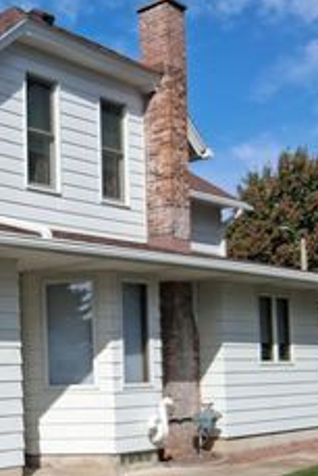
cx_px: -96
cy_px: 367
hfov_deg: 20.9
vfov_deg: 33.1
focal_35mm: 59
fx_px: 781
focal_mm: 3.98
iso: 25
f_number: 1.8
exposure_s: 1/893
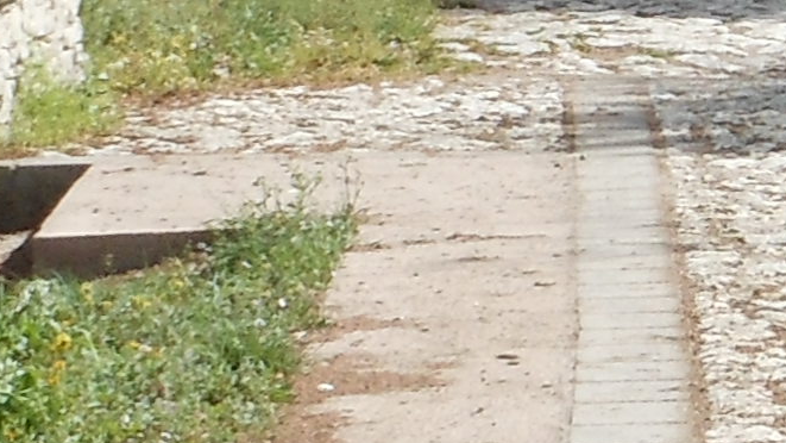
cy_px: -686
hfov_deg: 6.3
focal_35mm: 342
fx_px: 7129
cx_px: 1050
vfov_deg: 3.5
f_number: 4.6
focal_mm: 8.1
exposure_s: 1/400
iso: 80
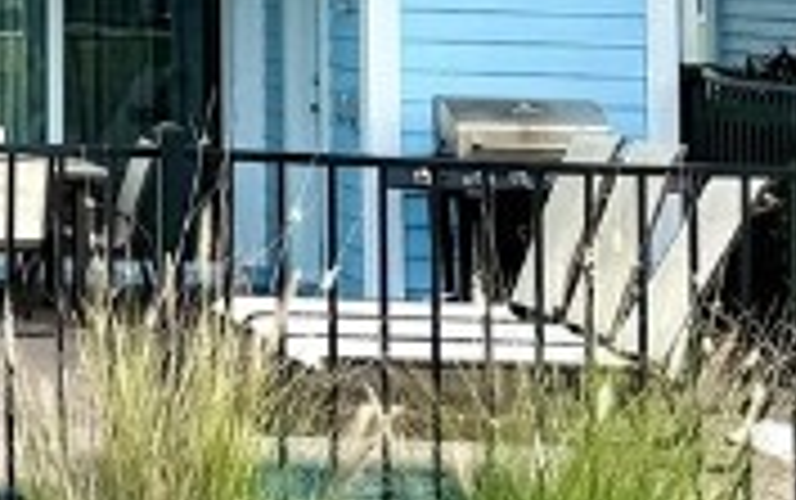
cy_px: -333
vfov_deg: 8.7
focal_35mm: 147
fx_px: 3192
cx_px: -549
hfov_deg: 13.1
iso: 80
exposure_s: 1/2169
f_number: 1.78
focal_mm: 6.76
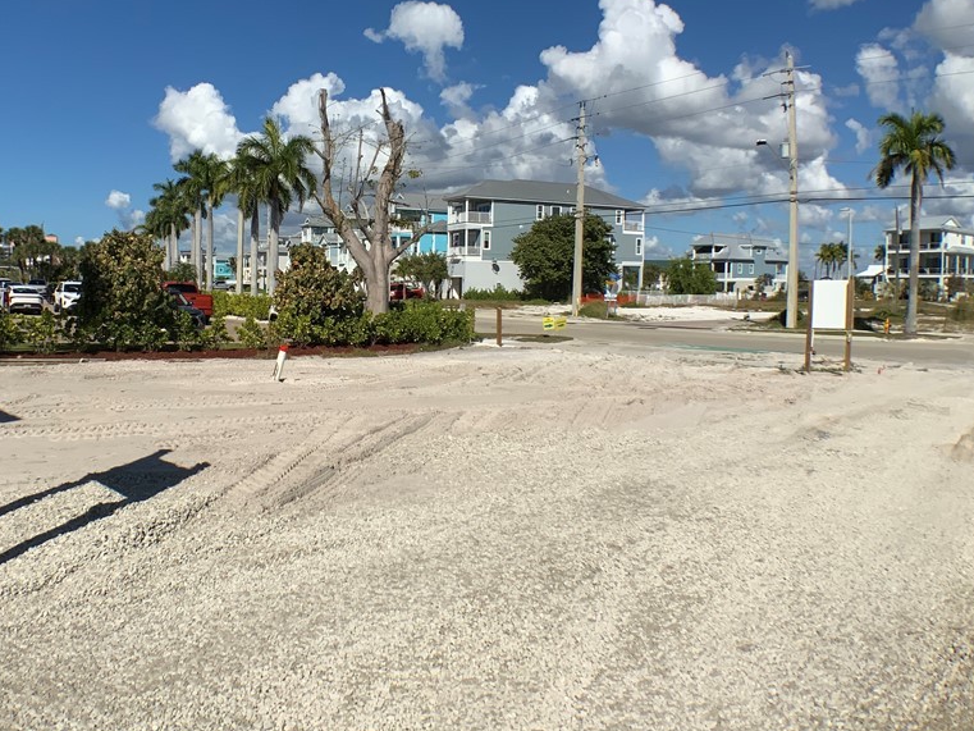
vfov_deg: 36.8
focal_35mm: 39
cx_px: 399
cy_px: 333
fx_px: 1098
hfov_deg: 47.6
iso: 20
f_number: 1.8
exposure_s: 1/4785
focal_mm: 3
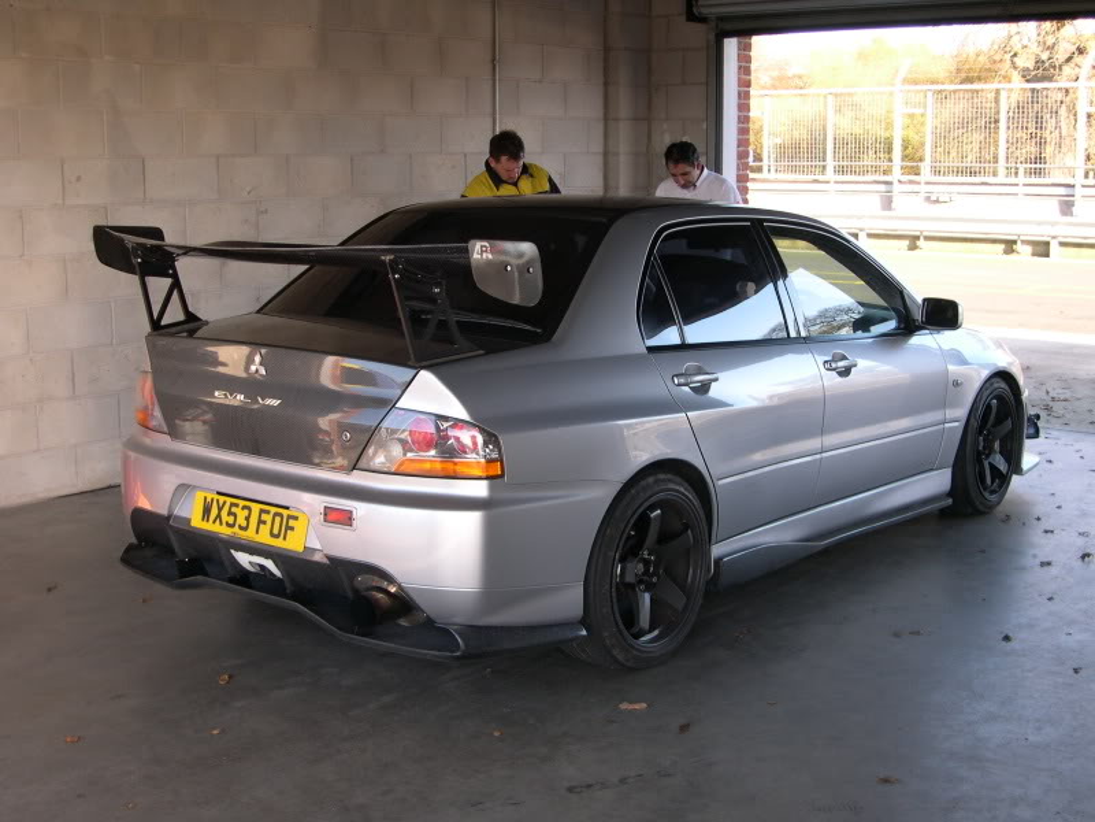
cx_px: 548
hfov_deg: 40.4
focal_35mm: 47
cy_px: 411
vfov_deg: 30.9
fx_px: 1487
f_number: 3.1
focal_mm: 10.1
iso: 100
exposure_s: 1/71.4
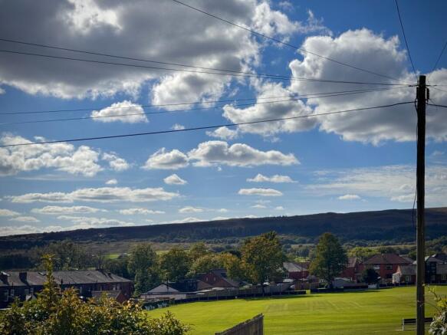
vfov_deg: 30.3
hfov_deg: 39.7
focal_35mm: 48
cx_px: 224
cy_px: 168
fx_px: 620
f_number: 1.78
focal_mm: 6.76
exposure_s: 1/12500
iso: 64
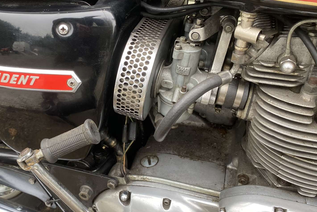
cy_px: 101
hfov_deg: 50.2
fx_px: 335
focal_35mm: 38
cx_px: 120
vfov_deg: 35.1
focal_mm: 4.25
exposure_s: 1/121
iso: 125
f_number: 1.8
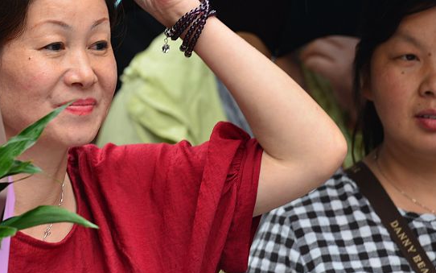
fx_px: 5087
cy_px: 10
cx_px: 66
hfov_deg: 4.9
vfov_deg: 3.1
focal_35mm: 428
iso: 100
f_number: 4
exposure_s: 1/80
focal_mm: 190
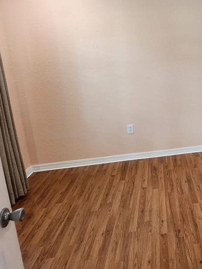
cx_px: 206
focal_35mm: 30
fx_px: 233
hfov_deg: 40.4
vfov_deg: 59.2
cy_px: 102
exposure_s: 1/60
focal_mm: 1.74
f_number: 2.2
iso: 250
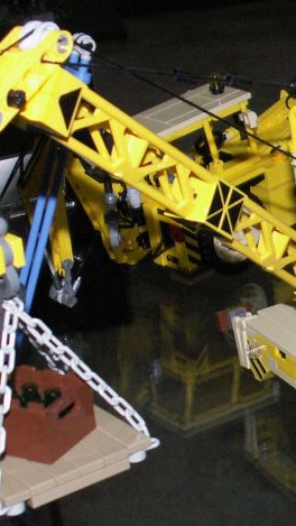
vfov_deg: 20.5
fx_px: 1450
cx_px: 371
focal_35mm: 104
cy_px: 361
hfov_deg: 11.4
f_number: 2.8
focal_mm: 5.86
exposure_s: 1/60
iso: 160
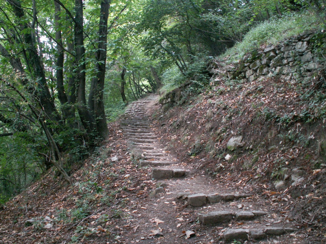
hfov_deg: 52.6
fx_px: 330
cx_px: 163
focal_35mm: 35
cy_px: 122
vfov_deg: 40.7
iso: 160
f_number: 2.8
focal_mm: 5.86
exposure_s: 1/10
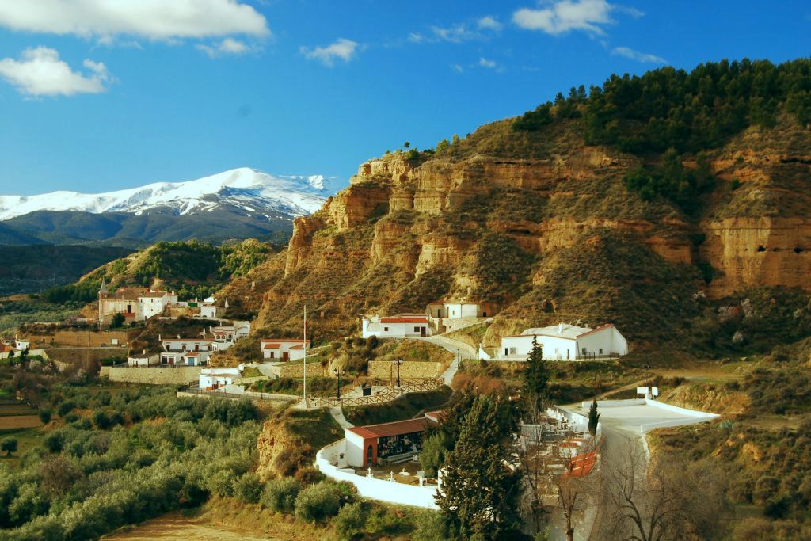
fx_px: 1284
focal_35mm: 57
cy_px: 270
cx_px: 406
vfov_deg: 23.8
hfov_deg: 35.0
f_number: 8
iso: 200
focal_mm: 38
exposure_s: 1/100
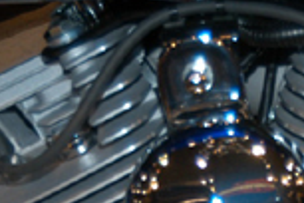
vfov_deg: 4.9
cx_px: 365
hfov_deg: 7.3
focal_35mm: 278
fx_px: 2347
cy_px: 388
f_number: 5
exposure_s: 1/60
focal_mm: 42
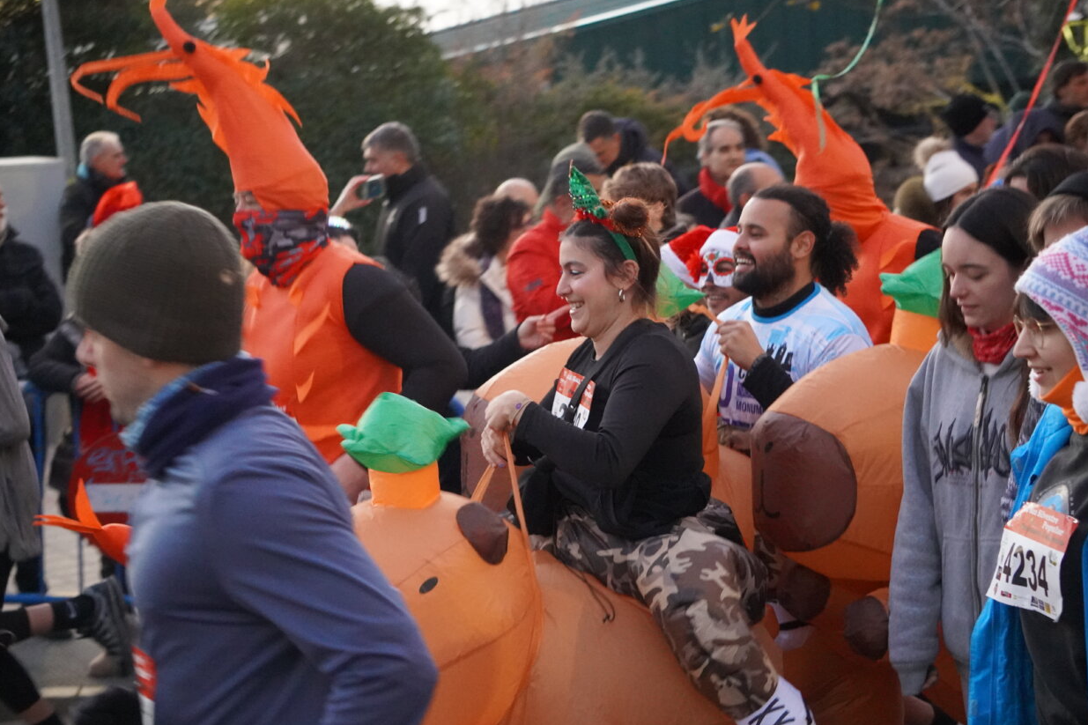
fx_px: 2584
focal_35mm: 86
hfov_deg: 23.8
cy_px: 371
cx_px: 548
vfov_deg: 16.0
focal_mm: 55
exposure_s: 1/160
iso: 6400
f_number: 4.5
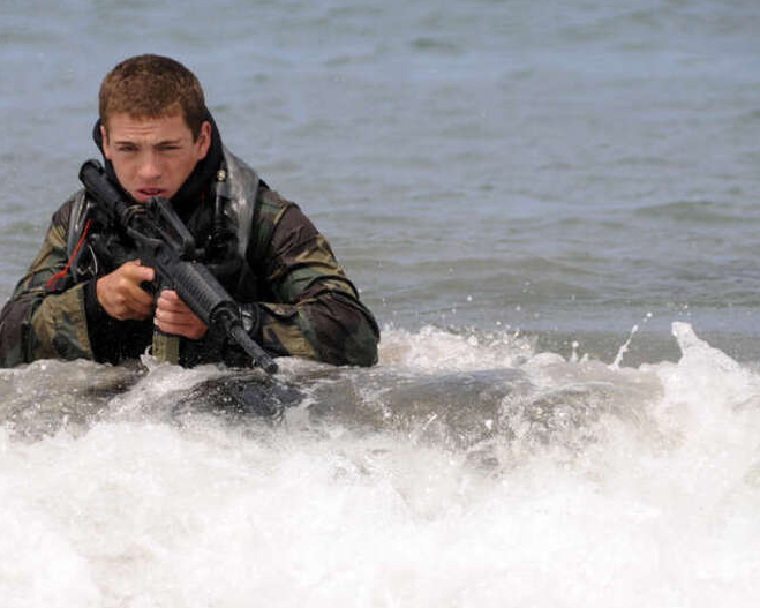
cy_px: 304
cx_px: 383
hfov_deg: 7.6
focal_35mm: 256
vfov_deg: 6.0
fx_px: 5757
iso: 200
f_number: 5.6
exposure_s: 1/1250
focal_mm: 150
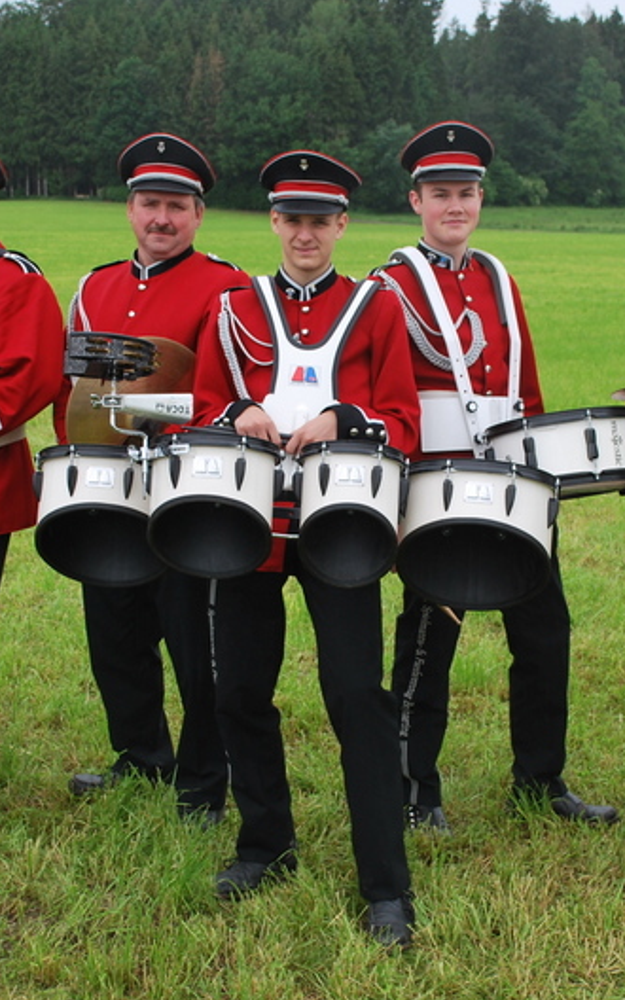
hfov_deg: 20.0
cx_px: 362
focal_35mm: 65
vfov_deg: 31.5
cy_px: 505
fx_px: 1771
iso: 100
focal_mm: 28
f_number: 6.3
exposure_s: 1/160
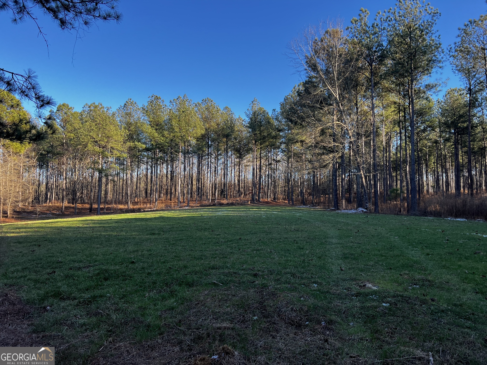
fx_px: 366
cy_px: 182
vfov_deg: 53.1
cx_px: 244
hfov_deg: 67.3
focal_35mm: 26
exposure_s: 1/808
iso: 50
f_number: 1.5
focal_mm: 5.7
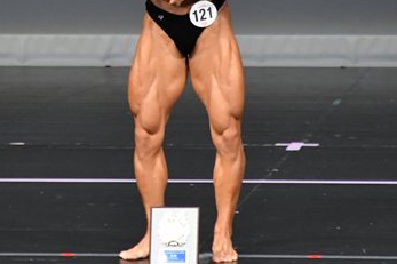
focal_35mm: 770
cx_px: 162
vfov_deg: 1.8
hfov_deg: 2.7
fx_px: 8487
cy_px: 15
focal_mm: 230
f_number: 5.6
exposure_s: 1/400
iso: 5000
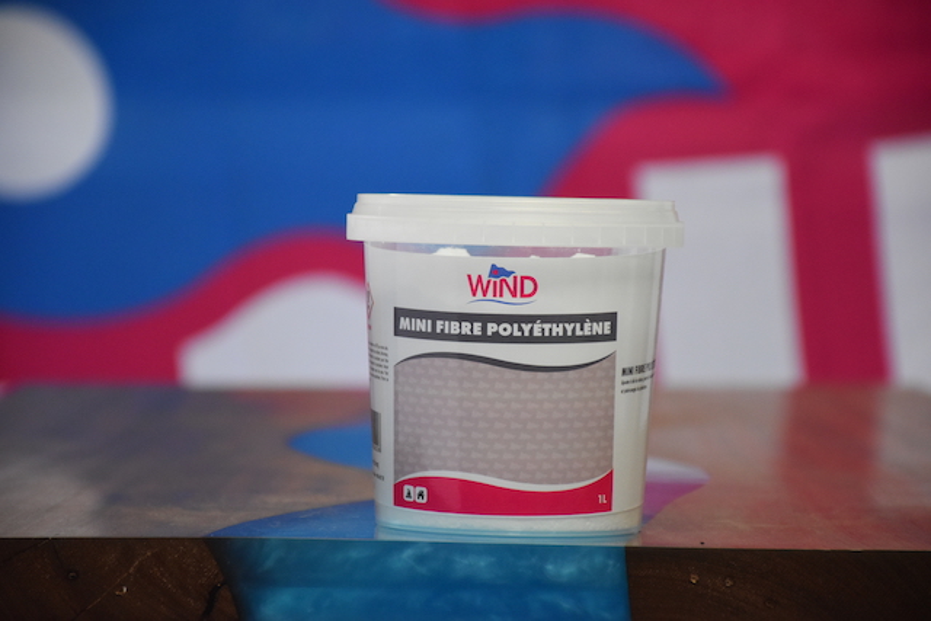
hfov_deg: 9.8
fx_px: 5432
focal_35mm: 210
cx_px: 466
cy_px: 310
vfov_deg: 6.5
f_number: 5.6
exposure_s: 1/125
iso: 2000
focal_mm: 140
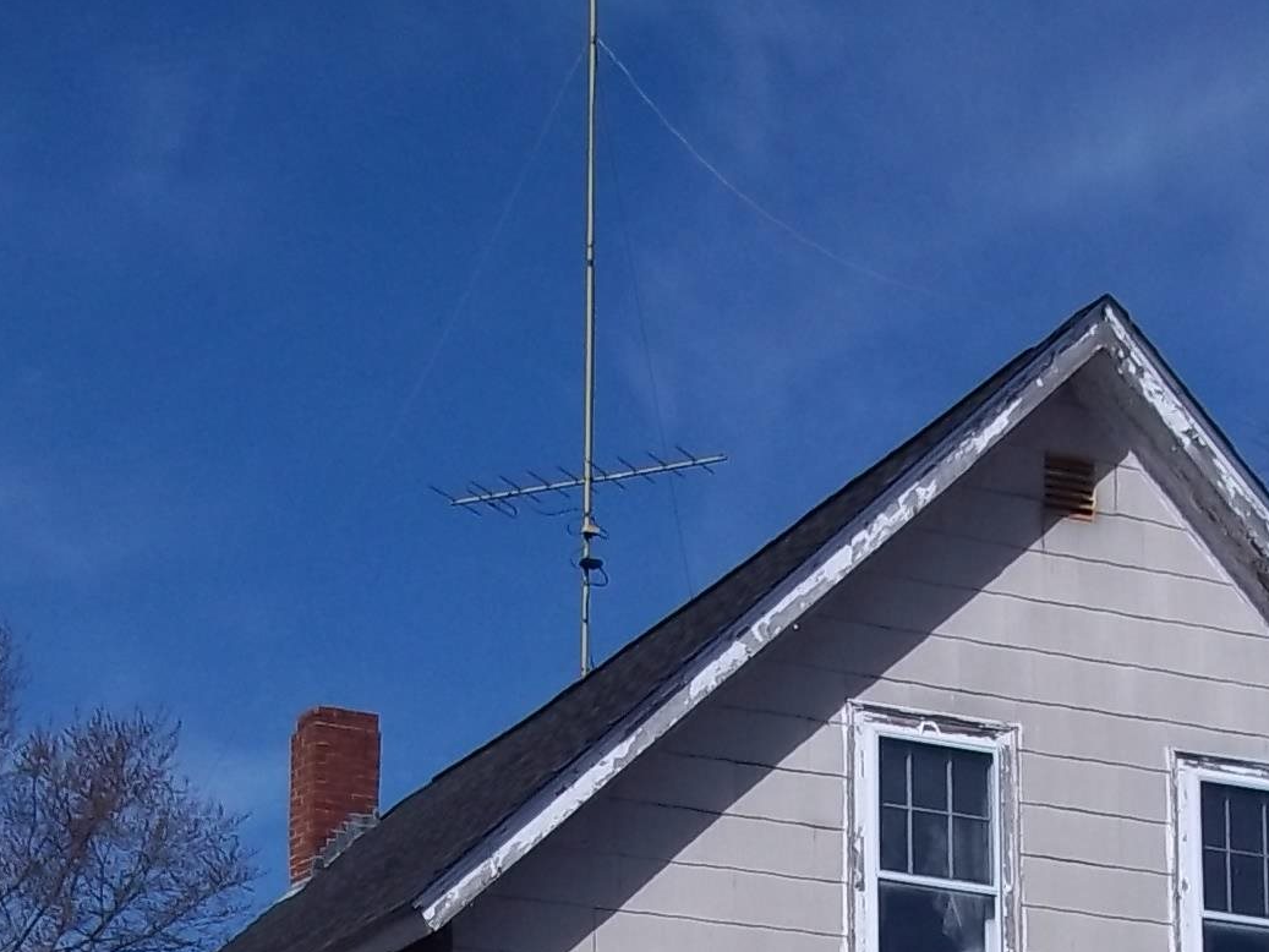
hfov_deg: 19.6
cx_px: 698
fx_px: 3666
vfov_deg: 14.2
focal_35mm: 100
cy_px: 1259
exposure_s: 1/400
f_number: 8
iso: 80
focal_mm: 6.5
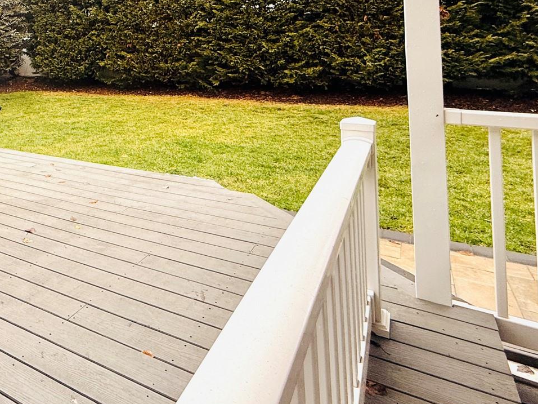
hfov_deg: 51.5
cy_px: 40
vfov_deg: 42.8
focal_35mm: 30
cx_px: 35
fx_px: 466
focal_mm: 2.22
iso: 64
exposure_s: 1/120
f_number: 2.2
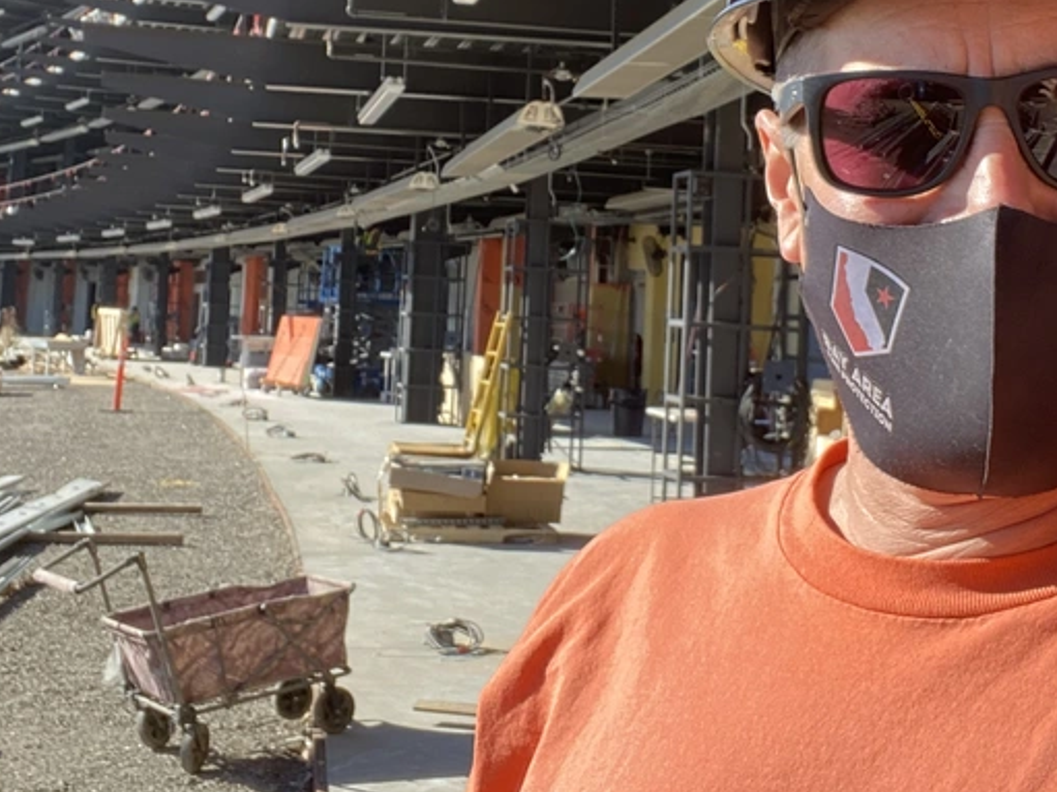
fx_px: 1649
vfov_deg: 26.5
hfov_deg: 35.6
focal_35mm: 54
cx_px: 532
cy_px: 149
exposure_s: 1/252
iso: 25
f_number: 2.2
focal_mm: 2.71
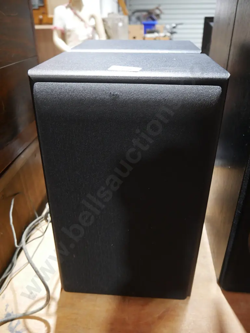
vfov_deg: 63.4
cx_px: 125
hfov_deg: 49.8
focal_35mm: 28
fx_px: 269
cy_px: 166
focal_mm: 14
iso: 1250
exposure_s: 1/60
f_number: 3.5
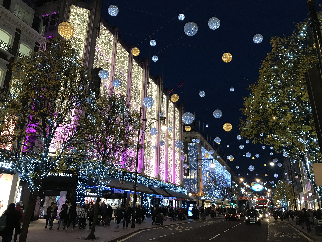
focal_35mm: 28
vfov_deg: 49.7
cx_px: 161
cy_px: 121
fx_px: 260
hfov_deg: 63.4
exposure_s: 1/17
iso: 50
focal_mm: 3.99
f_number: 1.8
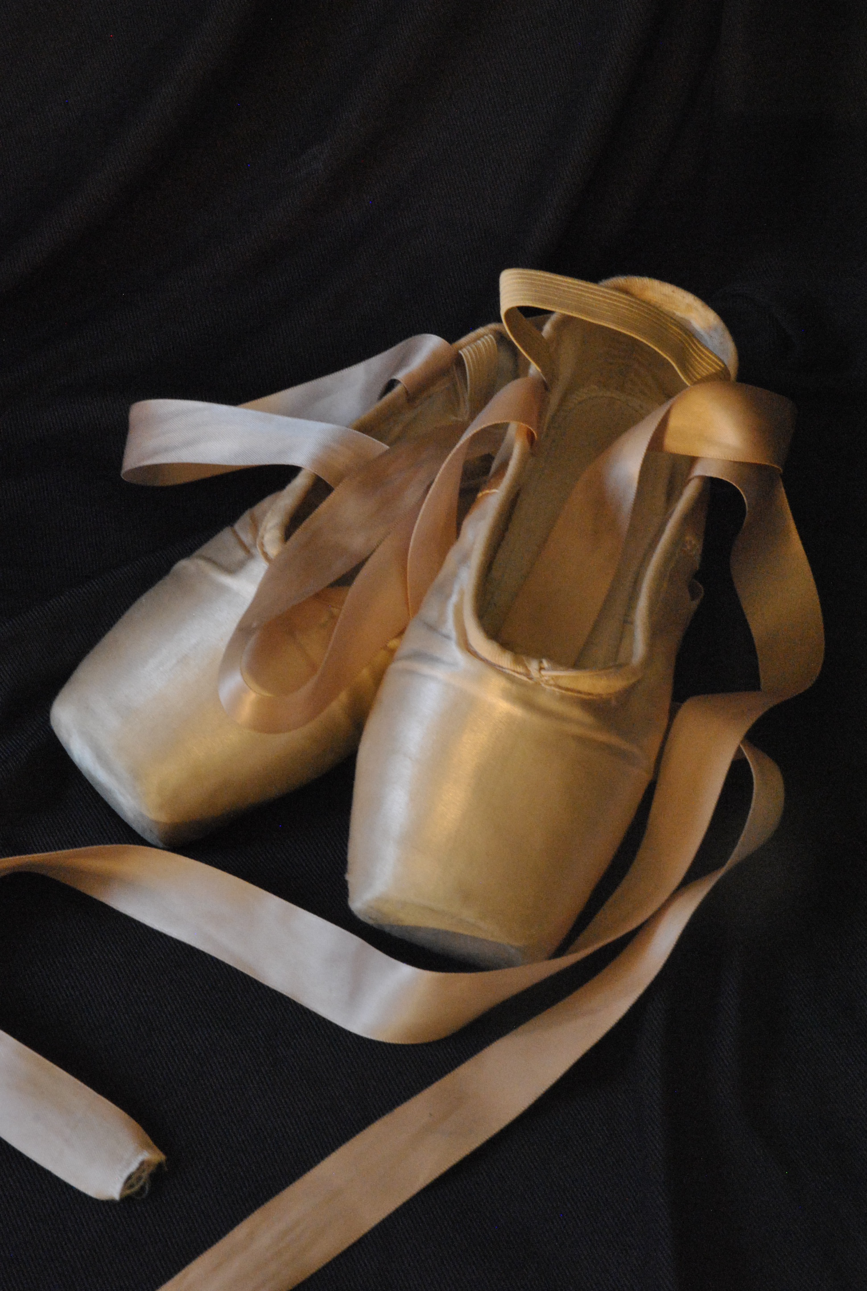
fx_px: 2804
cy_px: 646
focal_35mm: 78
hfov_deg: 17.6
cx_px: 434
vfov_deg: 25.9
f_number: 4.5
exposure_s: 1/40
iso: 1600
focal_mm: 52
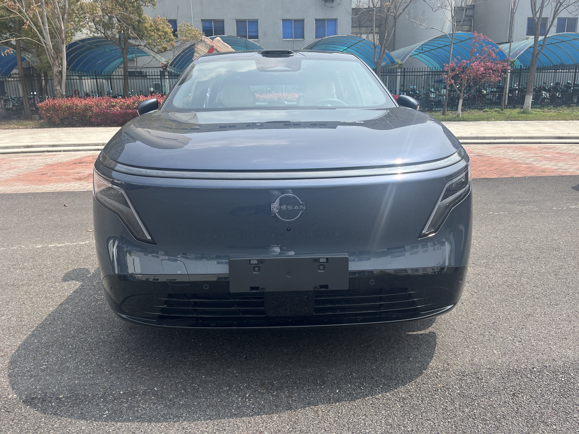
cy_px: 217
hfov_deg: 67.3
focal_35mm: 26
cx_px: 290
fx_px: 435
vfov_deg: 53.1
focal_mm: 5.1
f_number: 1.6
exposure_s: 1/1802
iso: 50
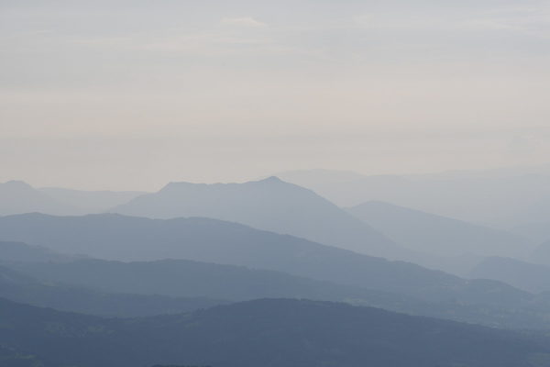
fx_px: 2398
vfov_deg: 8.7
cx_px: 275
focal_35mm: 157
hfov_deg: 13.1
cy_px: 184
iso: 250
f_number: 16
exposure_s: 1/1250
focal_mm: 105
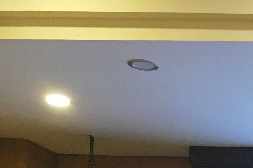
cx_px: 489
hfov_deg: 13.8
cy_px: 389
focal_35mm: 128
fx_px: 899
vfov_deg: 9.6
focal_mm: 4.15
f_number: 2.2
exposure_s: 1/17
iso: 80
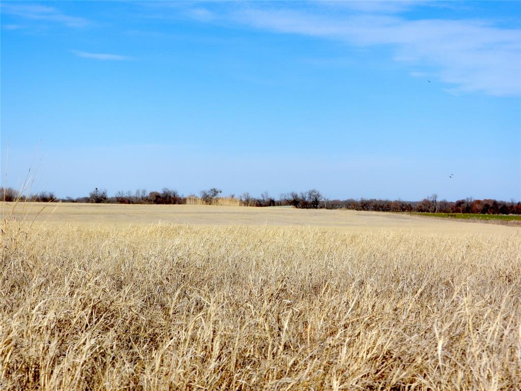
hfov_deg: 24.4
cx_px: 260
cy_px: 196
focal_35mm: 80
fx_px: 1204
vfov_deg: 18.4
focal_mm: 14.4
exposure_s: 1/1600
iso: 100
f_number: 4
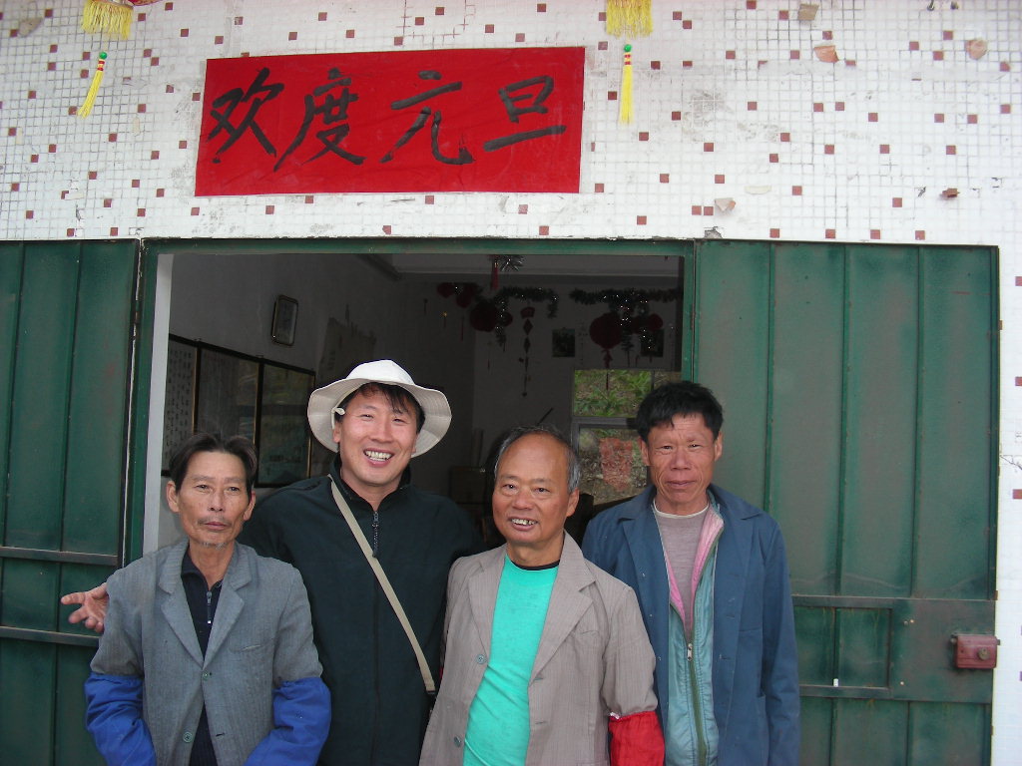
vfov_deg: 37.7
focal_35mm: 38
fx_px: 1122
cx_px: 511
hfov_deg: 49.0
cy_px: 383
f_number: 3.5
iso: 54
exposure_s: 1/30
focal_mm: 6.3
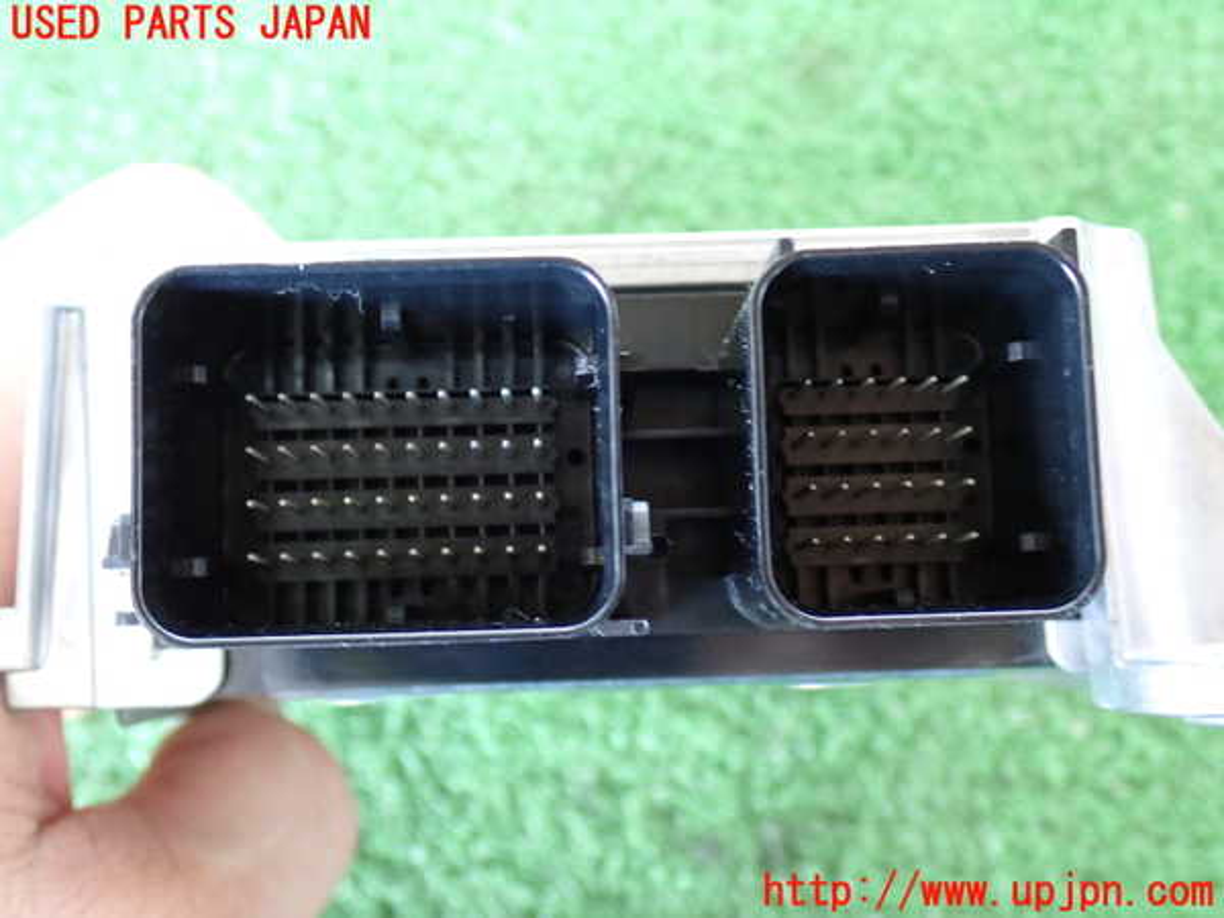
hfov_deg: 42.9
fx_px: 1556
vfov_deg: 32.9
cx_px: 612
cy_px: 459
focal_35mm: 44
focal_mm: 7.84
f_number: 2.9
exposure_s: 1/13
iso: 800
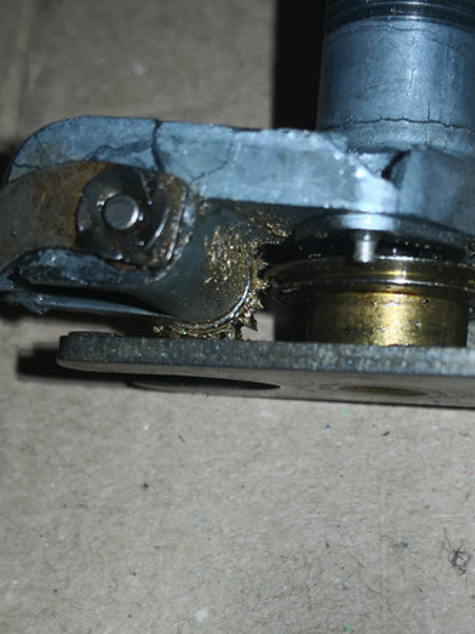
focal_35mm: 63
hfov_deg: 23.1
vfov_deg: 30.5
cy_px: 420
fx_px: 1153
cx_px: 337
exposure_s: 1/443
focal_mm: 3.95
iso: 50
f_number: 1.6
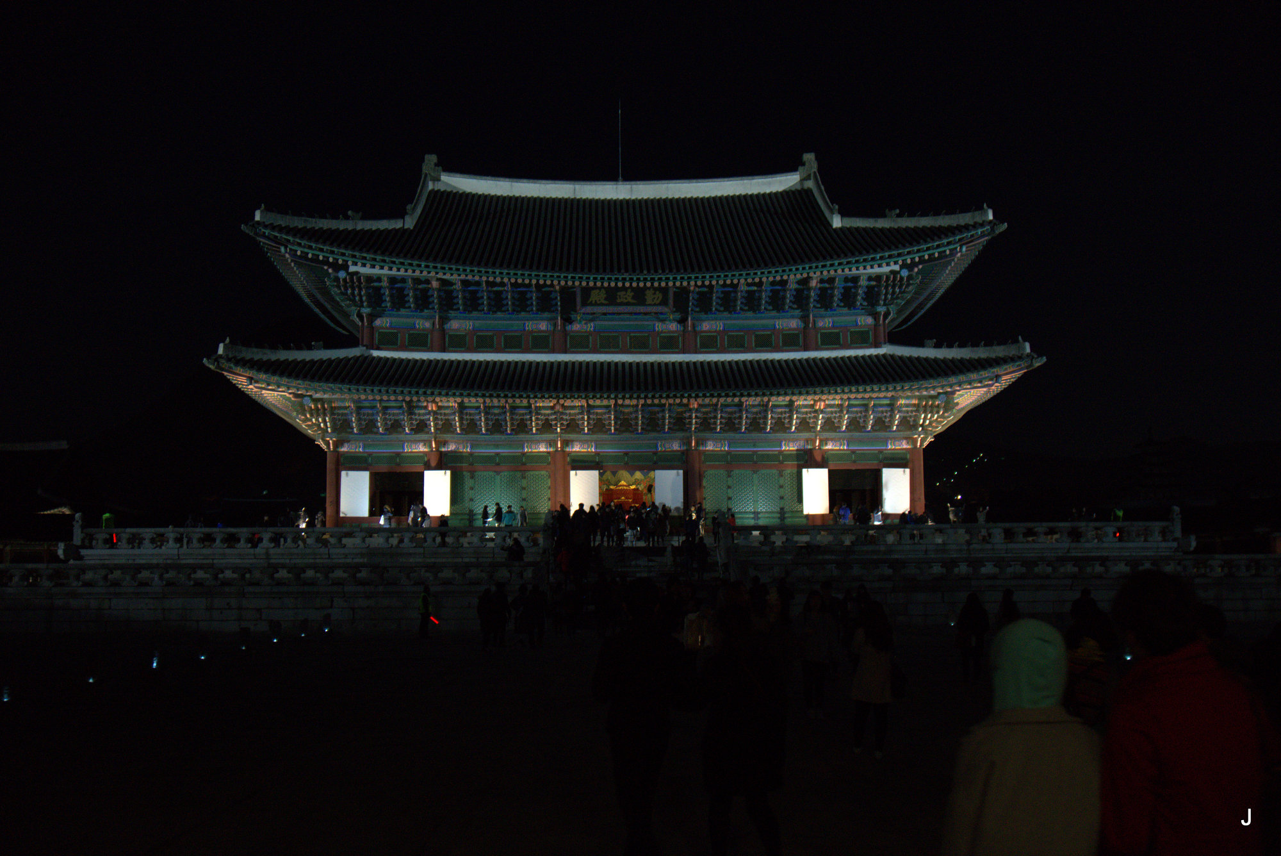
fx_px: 1388
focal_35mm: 39
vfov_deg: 34.3
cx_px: 640
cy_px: 428
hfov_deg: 49.5
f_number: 2.8
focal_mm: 26
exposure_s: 1/40
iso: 1600
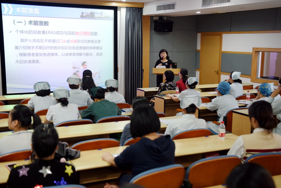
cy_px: 94
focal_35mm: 44
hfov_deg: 44.5
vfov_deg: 30.5
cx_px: 140
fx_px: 344
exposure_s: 1/30
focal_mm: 44
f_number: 2.8
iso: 800
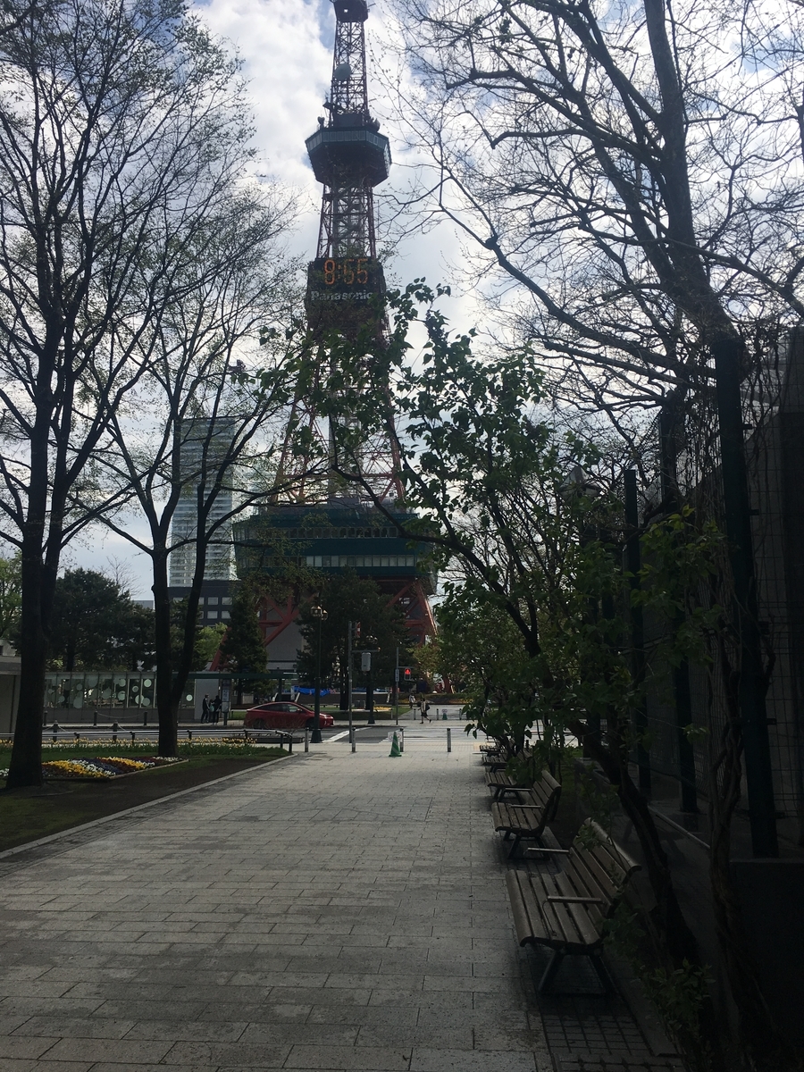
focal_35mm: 29
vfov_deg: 61.7
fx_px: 898
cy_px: 536
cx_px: 402
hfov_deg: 48.2
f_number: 2.2
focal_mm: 4.15
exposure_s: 1/2481
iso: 25
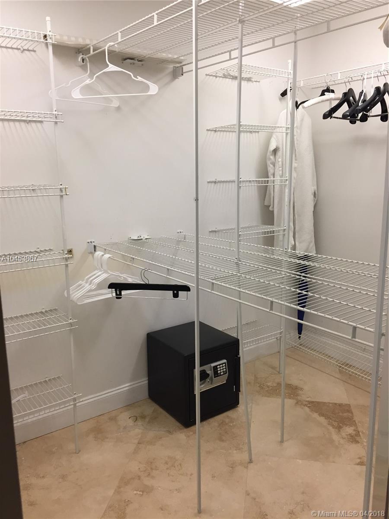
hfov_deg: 48.2
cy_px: 260
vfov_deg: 61.7
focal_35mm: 29
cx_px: 194
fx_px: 435
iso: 80
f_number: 2.2
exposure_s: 1/30
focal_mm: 4.15
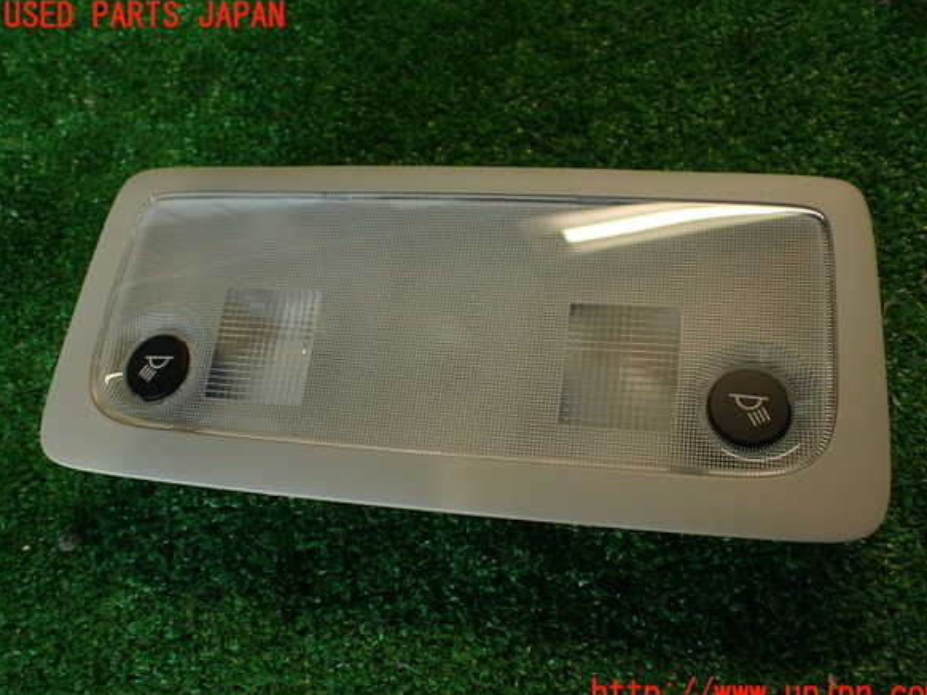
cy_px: 355
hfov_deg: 55.4
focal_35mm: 33
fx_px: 883
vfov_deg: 42.9
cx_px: 473
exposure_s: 1/60
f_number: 2.4
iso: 160
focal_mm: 5.79
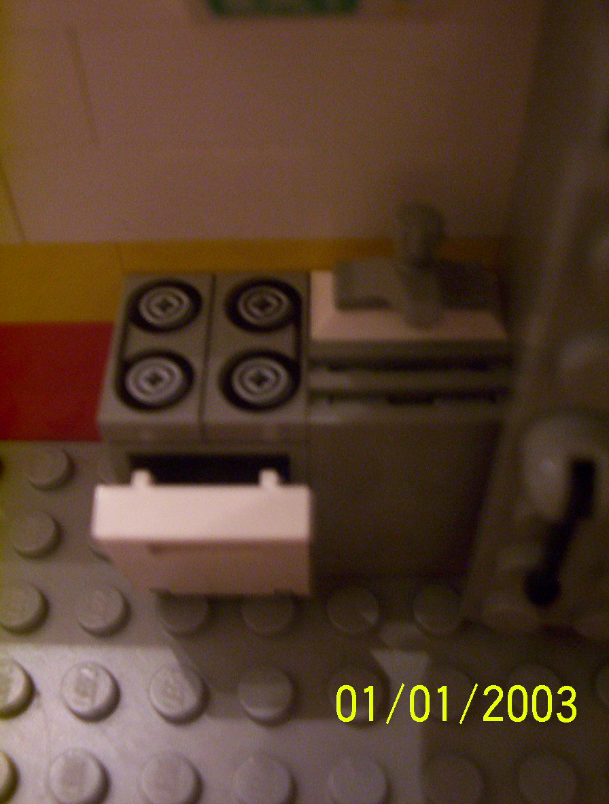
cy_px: 402
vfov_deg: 43.7
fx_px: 1003
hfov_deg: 33.8
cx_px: 304
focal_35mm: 43
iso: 200
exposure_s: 1/8
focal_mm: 5.77
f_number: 2.73
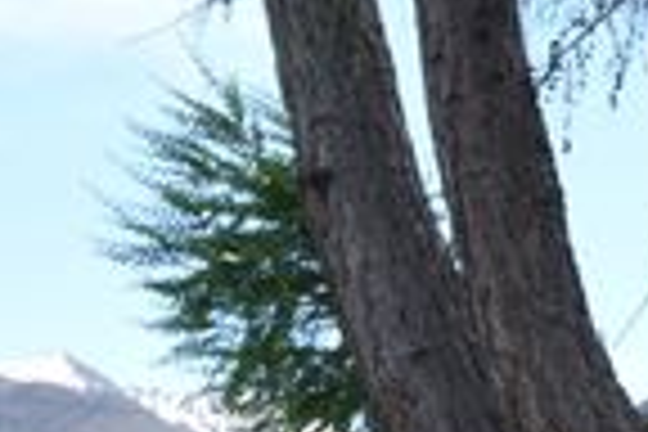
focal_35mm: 192
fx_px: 3456
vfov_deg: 6.8
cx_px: 1652
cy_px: 994
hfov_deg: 9.4
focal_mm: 24
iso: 200
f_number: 8
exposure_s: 1/250
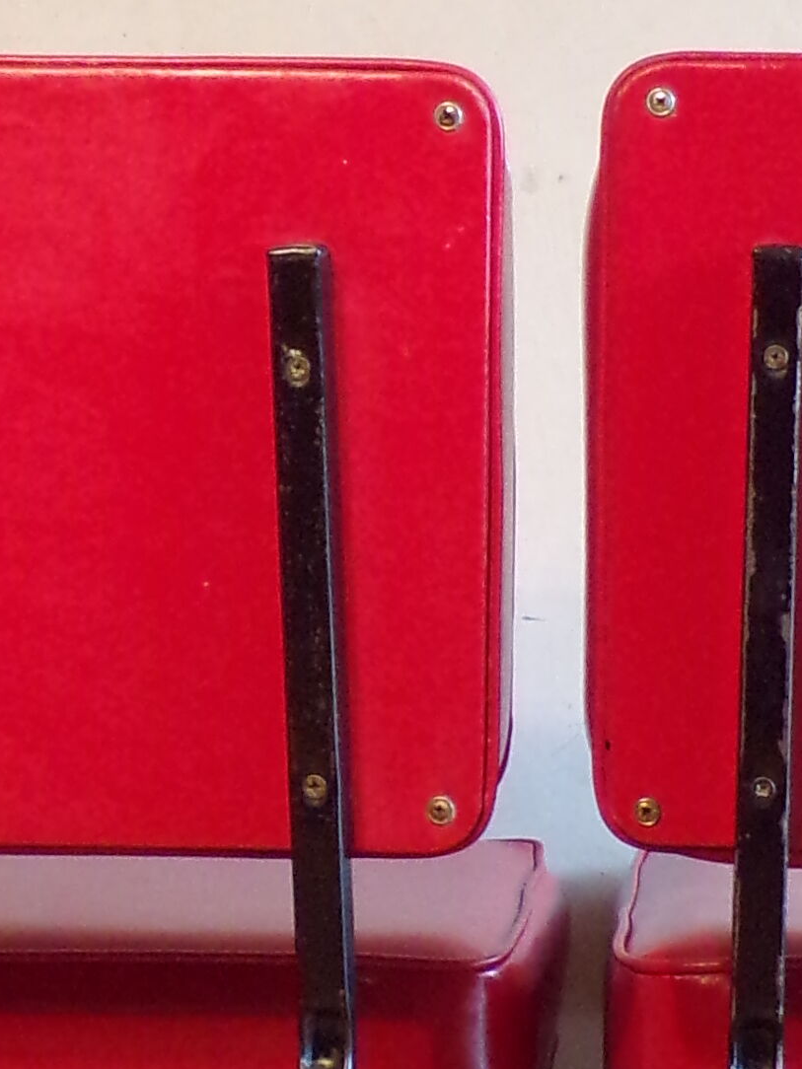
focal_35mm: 102
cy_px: 166
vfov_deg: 19.0
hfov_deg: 14.5
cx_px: 528
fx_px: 3151
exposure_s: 1/17
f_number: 3
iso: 325
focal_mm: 4.3
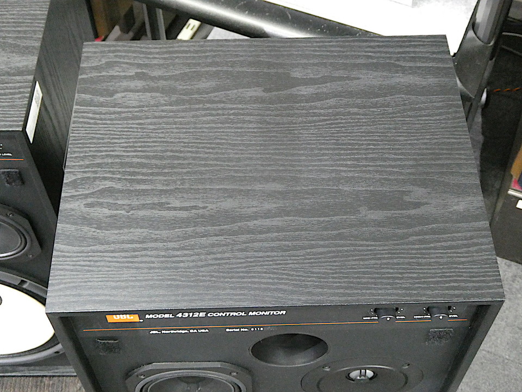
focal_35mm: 50
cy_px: 196
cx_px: 261
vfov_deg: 29.1
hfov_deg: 38.2
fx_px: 754
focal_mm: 9
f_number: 4.1
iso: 1600
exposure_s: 1/10
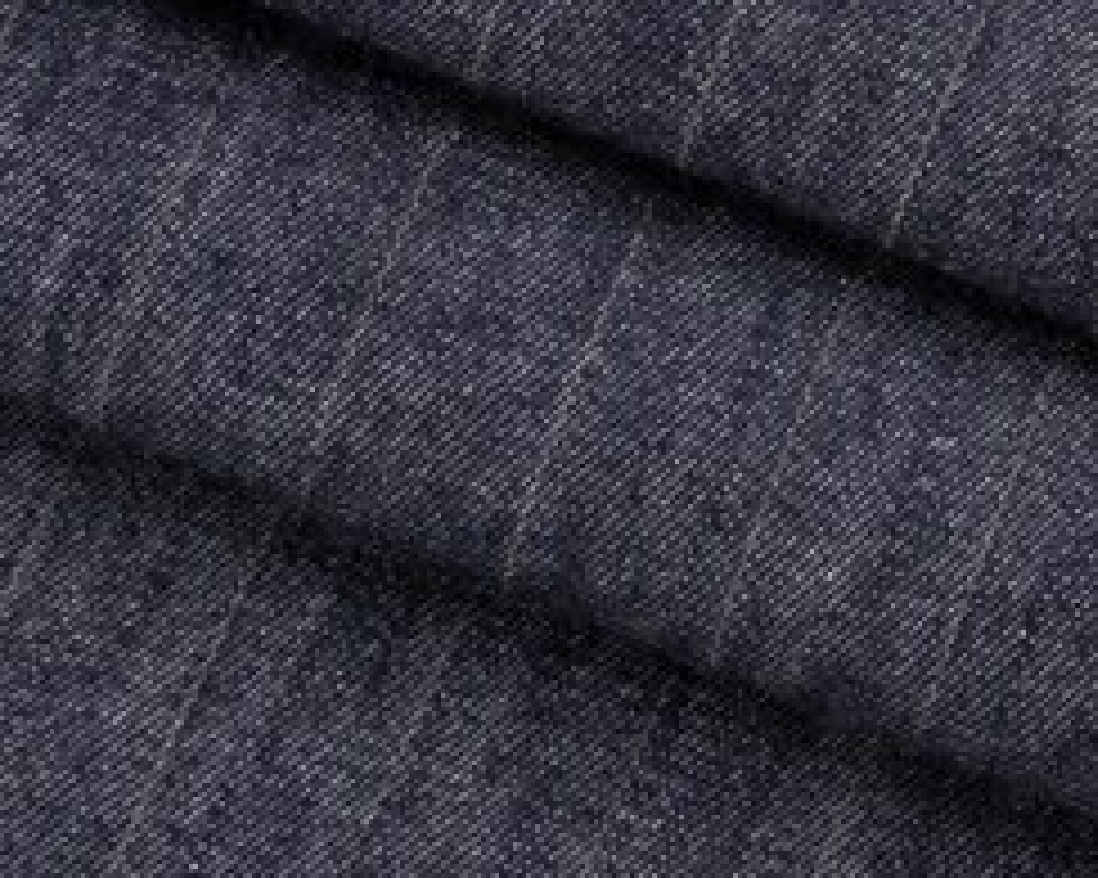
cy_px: 191
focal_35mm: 144
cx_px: 958
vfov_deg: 10.7
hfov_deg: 13.3
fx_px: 4678
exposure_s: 1/125
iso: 125
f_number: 14
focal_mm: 50
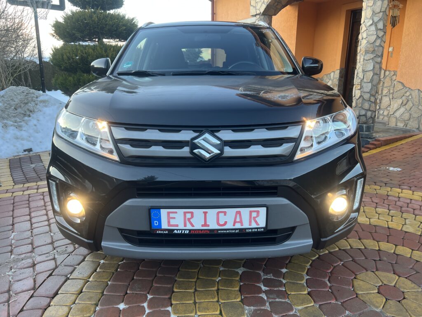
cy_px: 158
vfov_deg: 53.1
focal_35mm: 26
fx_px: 317
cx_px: 211
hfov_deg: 67.3
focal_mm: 5.7
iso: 80
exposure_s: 1/121
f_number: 1.5
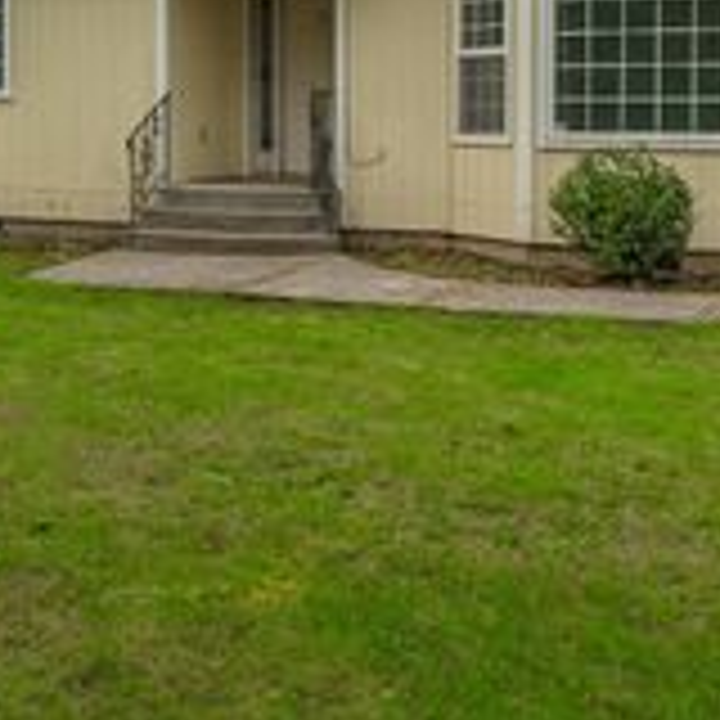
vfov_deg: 31.4
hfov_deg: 32.1
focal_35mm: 53
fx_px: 1247
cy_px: 148
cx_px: 270
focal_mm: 20
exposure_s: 1/40
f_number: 7.1
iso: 80
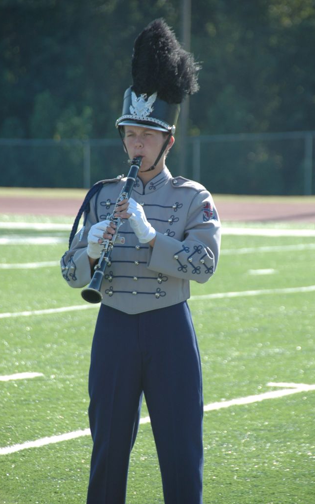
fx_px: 4202
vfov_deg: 6.9
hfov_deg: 4.3
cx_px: 162
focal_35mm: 306
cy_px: 252
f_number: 5.6
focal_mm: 200
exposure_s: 1/320
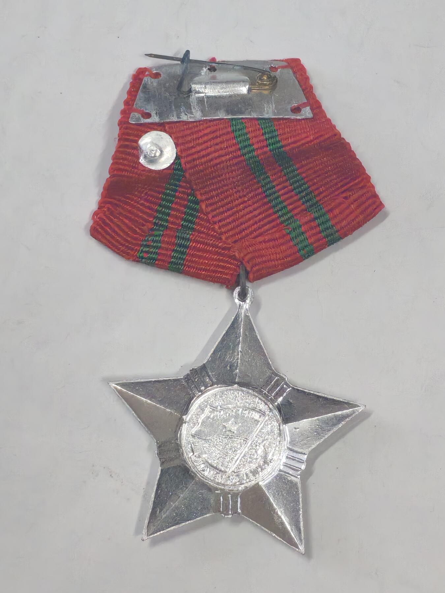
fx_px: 1680
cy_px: 296
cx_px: 222
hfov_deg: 15.1
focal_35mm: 98
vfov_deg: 20.0
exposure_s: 1/50
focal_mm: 5.52
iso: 800
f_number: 1.95
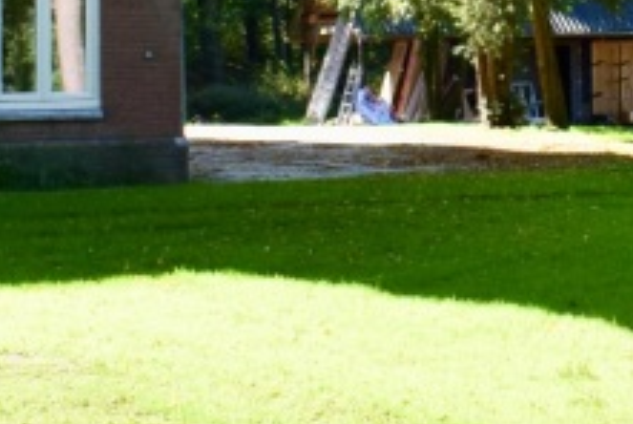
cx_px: 696
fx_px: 2148
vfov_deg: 11.0
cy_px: -126
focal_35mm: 122
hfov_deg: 16.3
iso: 400
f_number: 10
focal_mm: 18
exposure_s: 1/160
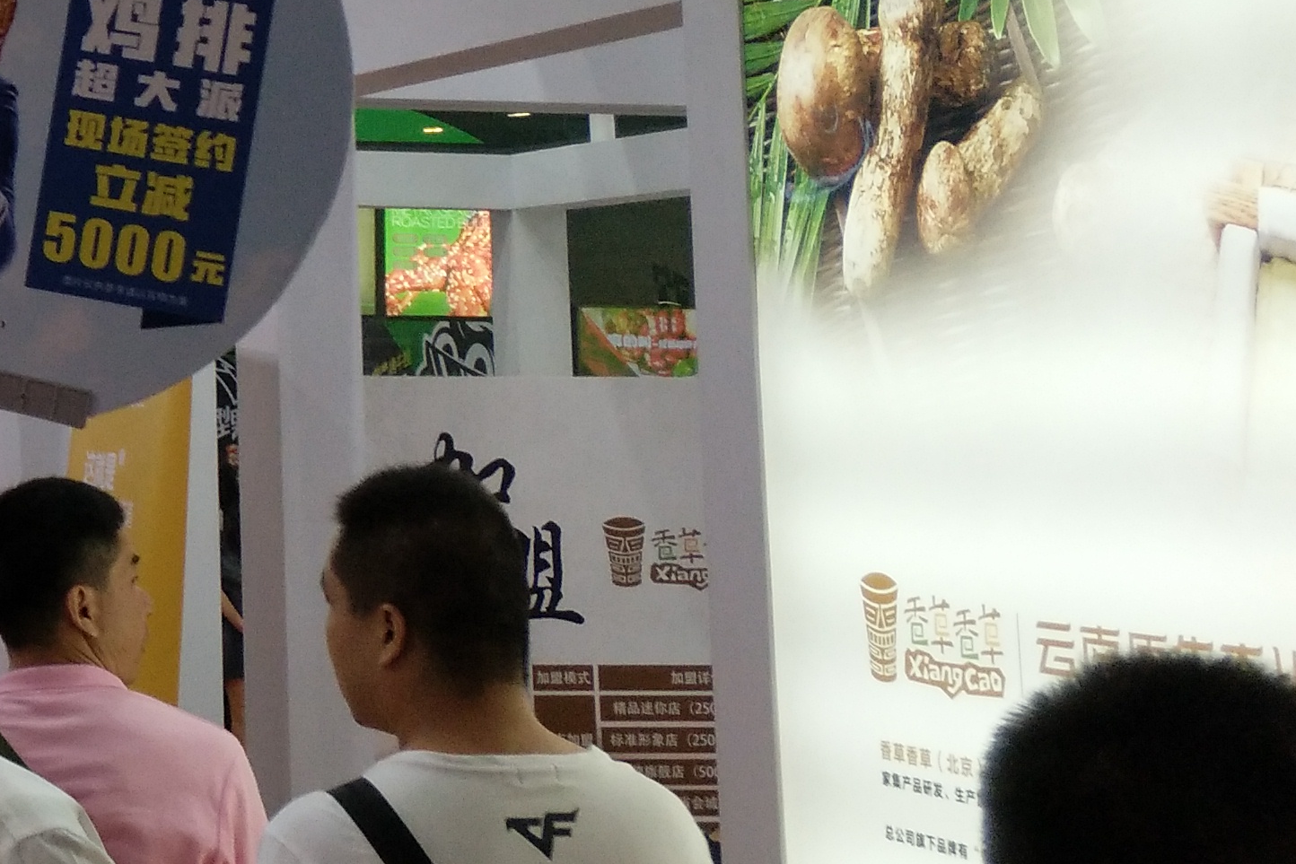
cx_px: -696
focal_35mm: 73
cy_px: -55
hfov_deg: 22.3
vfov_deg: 18.1
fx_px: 2628
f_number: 2
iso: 80
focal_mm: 3.79
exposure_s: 1/50
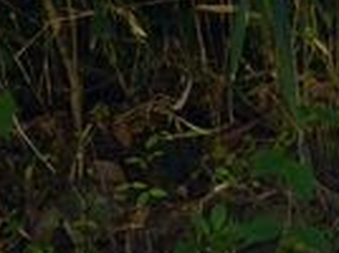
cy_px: 395
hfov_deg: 6.9
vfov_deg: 5.2
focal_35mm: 283
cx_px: 501
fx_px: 2767
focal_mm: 13.9
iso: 100
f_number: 4.4
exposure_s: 1/30
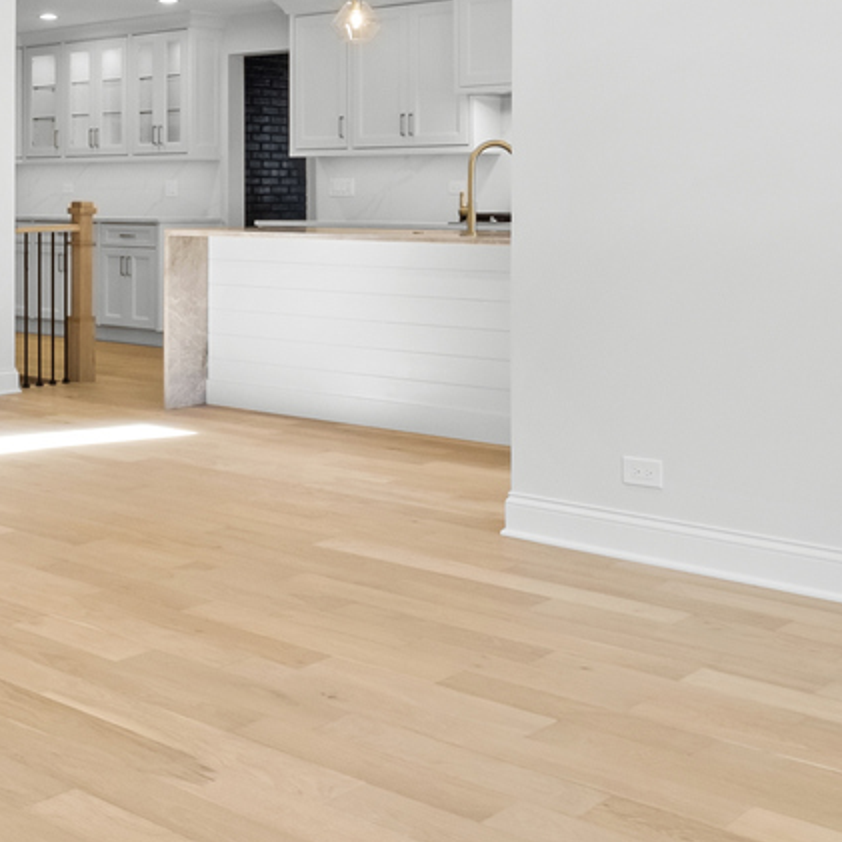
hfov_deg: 34.2
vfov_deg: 33.9
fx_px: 1348
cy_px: 202
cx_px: 242
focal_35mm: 49
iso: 320
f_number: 9
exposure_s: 1/3
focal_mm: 10
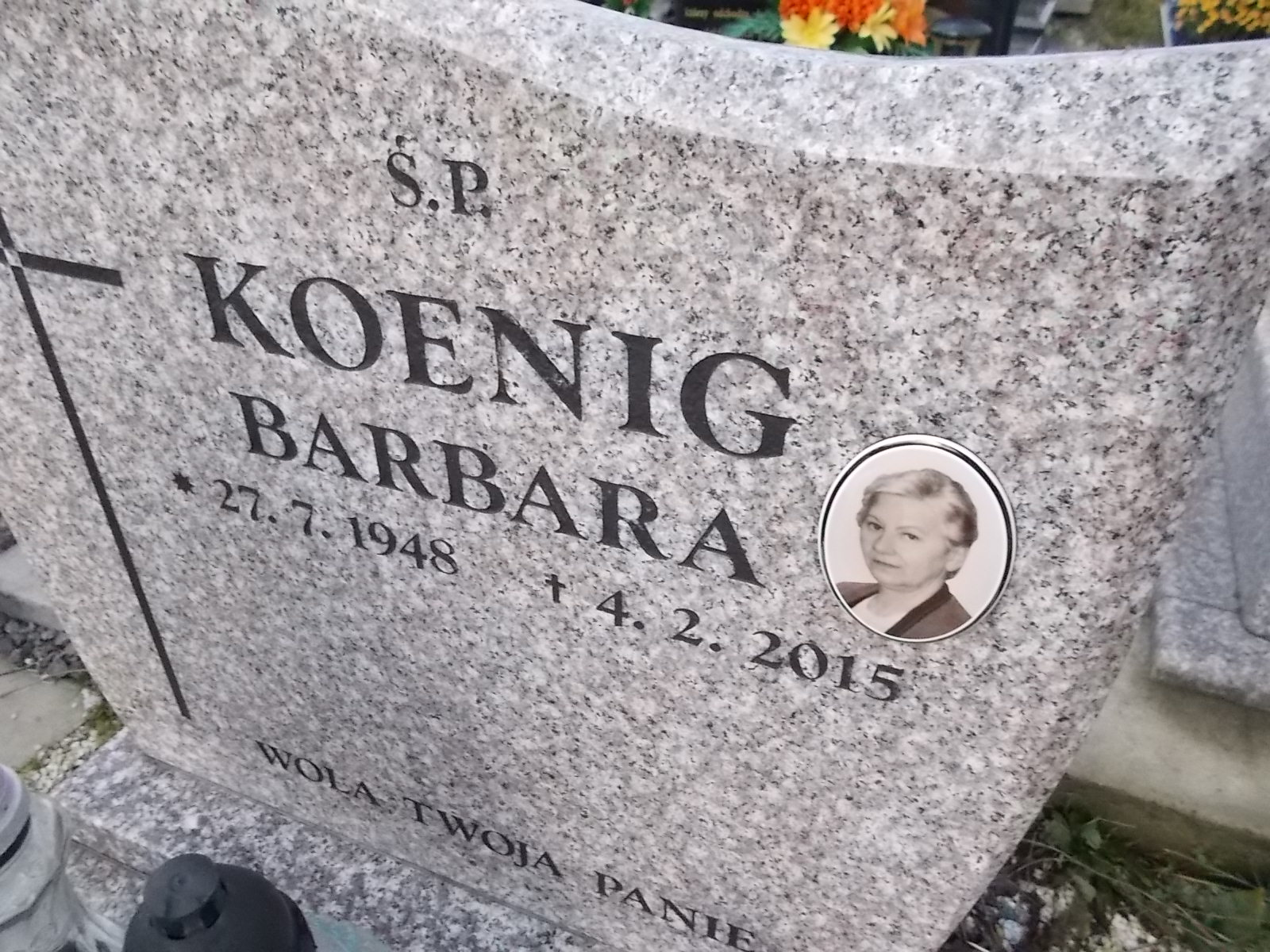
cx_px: 635
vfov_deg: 53.1
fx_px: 954
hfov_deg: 67.3
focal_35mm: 26
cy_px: 476
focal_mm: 4.6
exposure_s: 1/160
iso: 400
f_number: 8
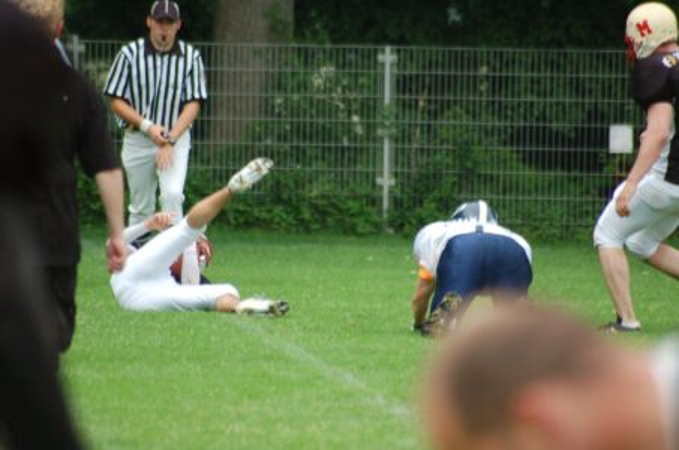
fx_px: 8470
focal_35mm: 450
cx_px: 340
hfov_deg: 4.6
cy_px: 225
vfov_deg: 3.0
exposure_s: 1/500
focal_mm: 300
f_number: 5.6
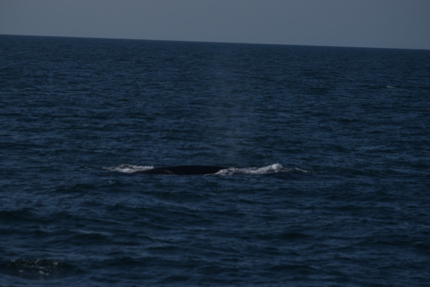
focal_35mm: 248
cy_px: 144
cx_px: 215
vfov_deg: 5.6
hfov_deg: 8.3
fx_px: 2956
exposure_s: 1/4000
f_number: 7.1
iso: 200
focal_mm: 165
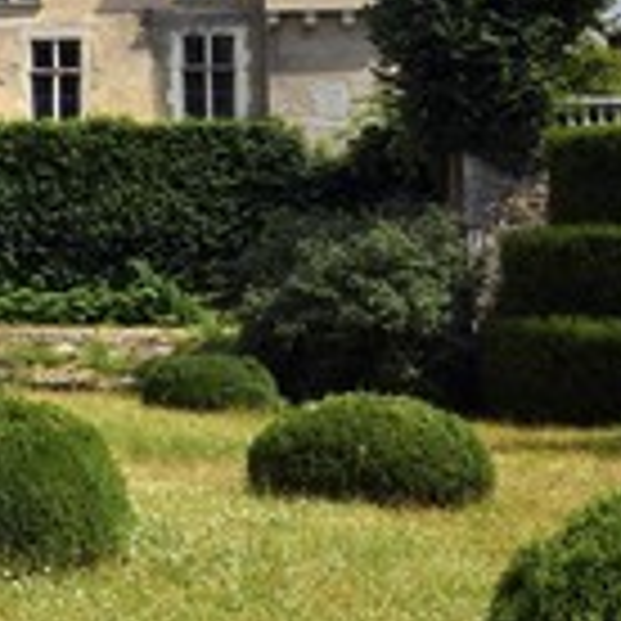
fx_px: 1685
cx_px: -68
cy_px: 63
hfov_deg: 19.9
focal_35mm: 83
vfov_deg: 20.5
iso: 200
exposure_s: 1/250
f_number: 14
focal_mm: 32
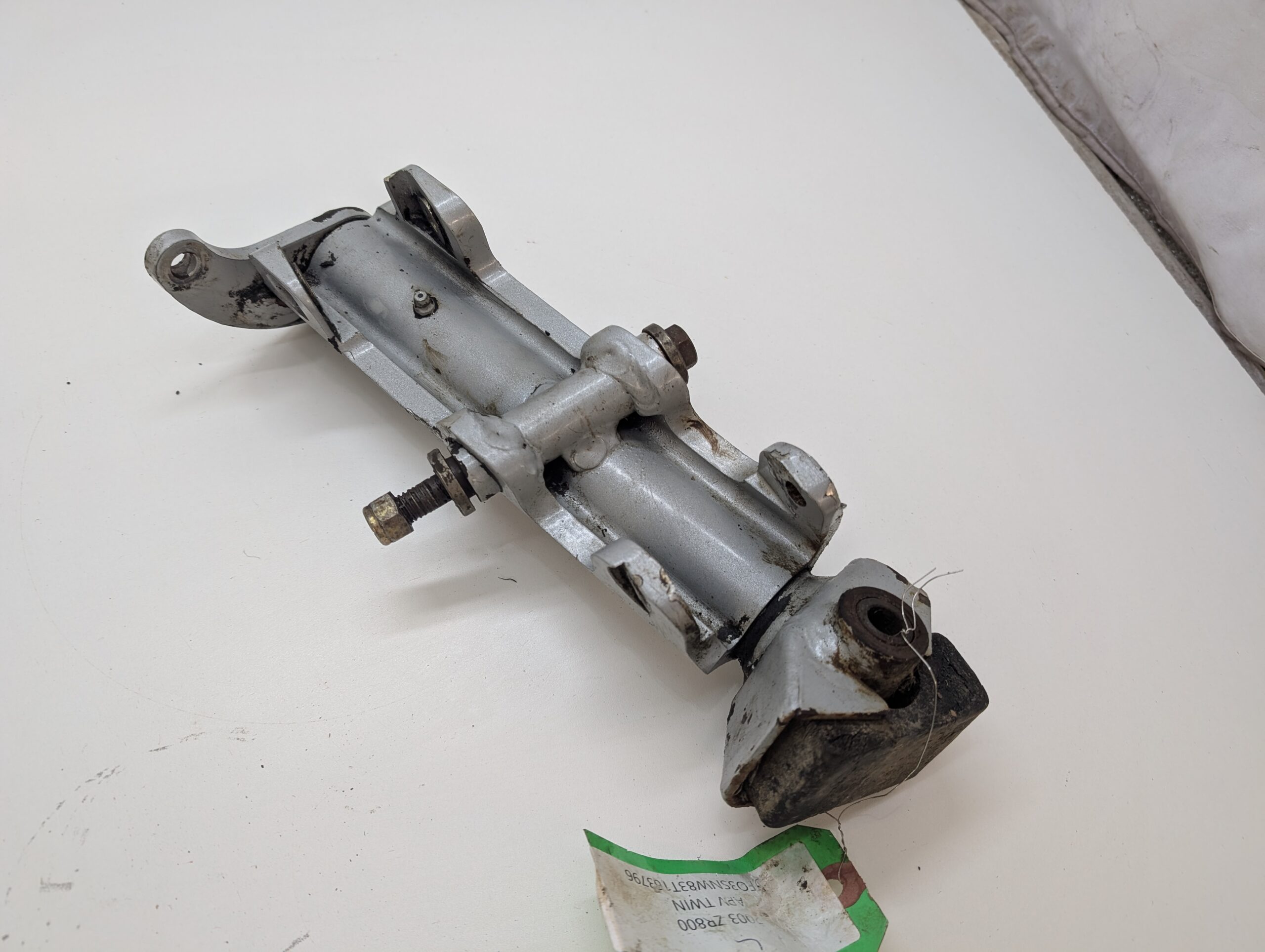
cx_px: 632
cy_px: 476
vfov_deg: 56.9
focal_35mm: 24
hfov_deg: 71.5
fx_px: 878
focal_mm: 6.9
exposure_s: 1/36.4
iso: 56
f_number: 1.68
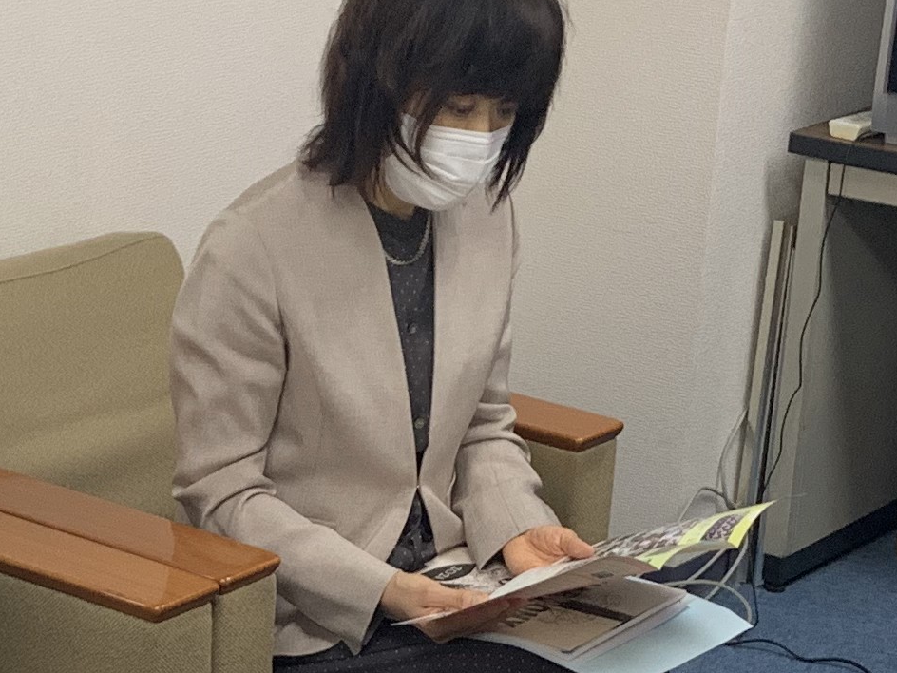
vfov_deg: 13.1
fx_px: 2876
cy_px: 758
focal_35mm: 111
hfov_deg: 17.6
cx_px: 234
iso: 80
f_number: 1.8
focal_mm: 4.25
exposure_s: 1/121
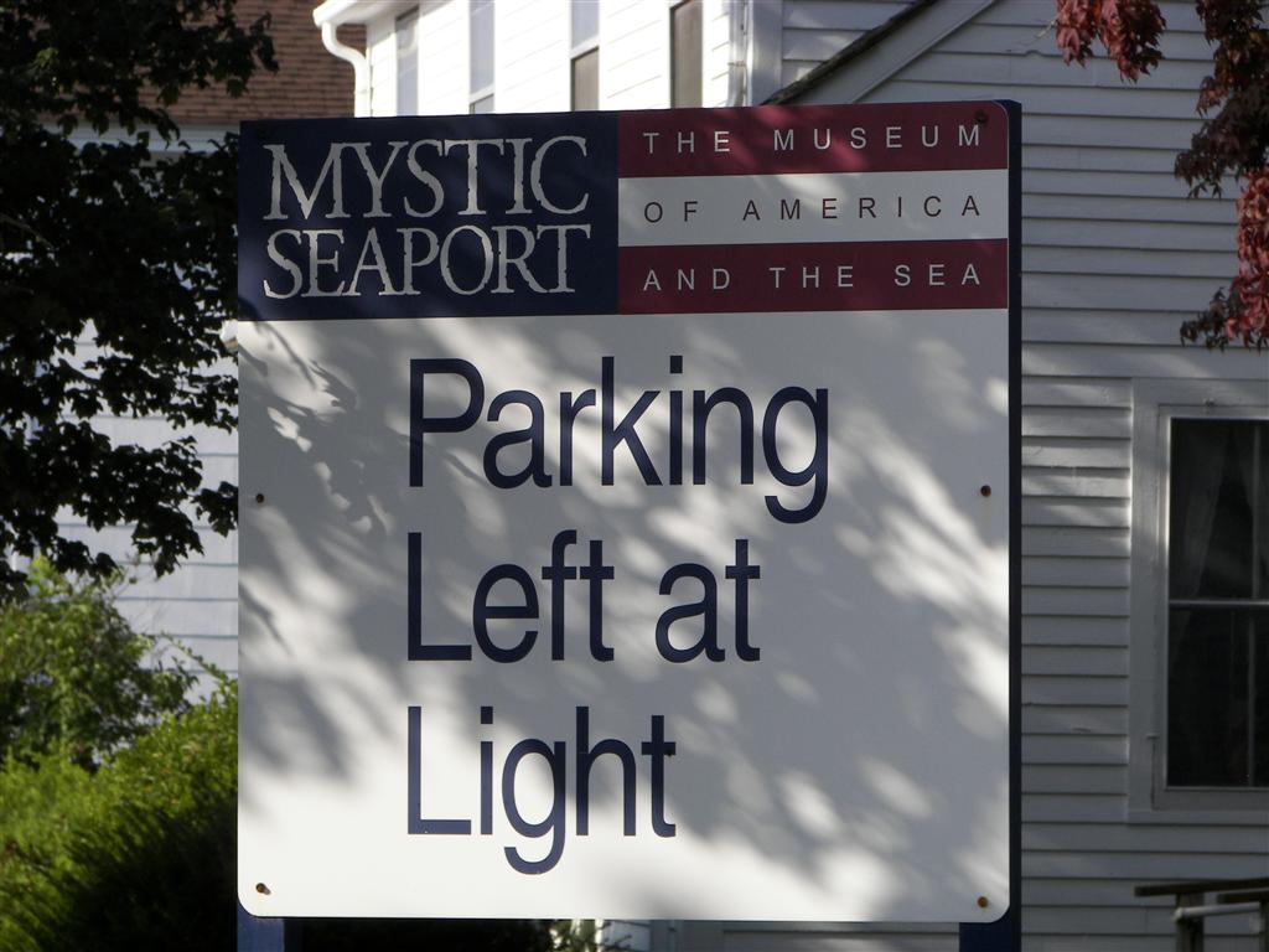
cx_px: 634
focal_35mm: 191
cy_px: 476
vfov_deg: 7.8
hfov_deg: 10.4
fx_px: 7002
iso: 64
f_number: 5
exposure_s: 1/400
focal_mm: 31.6
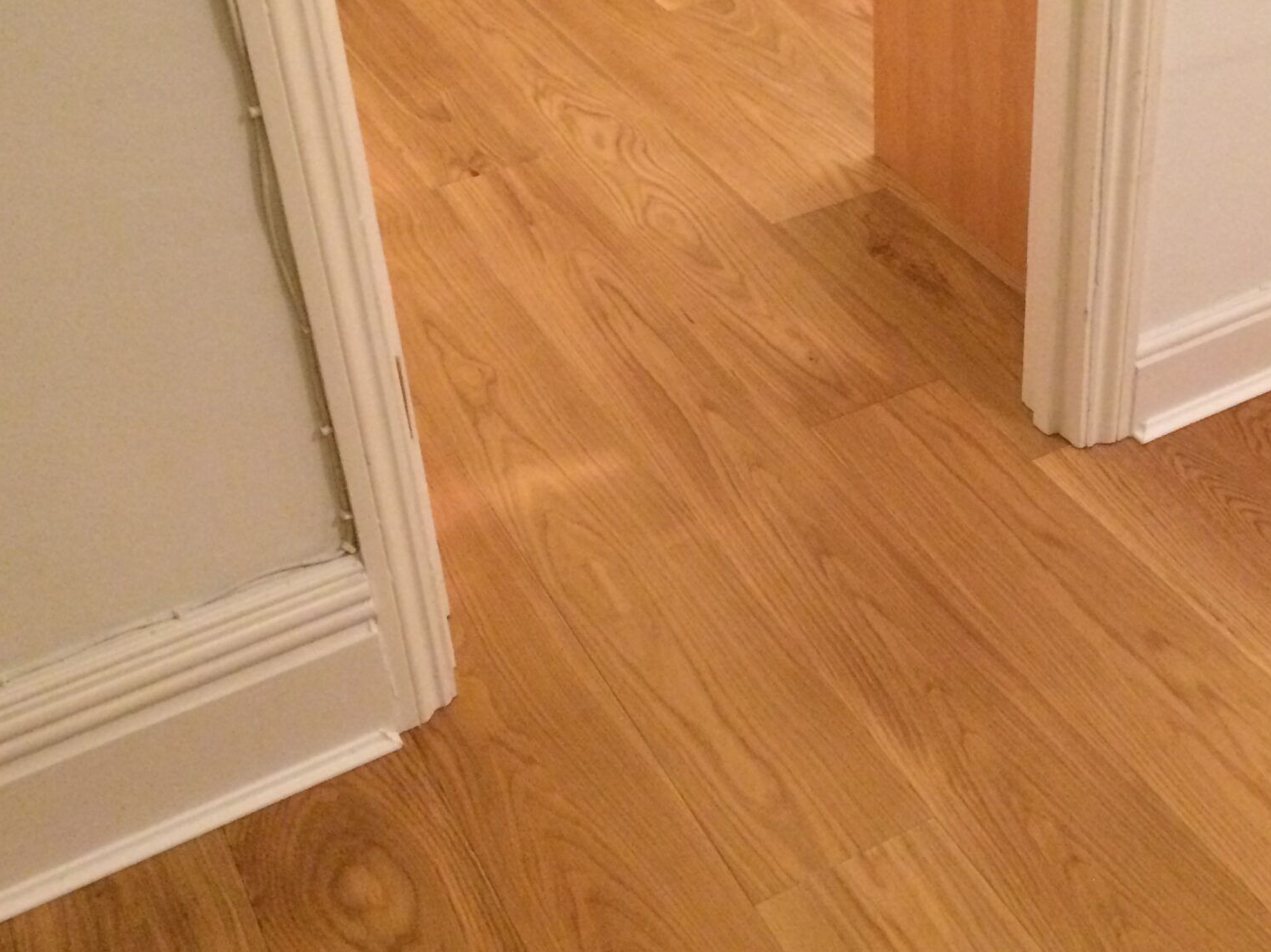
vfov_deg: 28.3
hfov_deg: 37.1
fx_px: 1872
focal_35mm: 51
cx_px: 846
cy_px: 303
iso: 320
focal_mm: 4.12
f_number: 2.2
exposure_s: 1/17
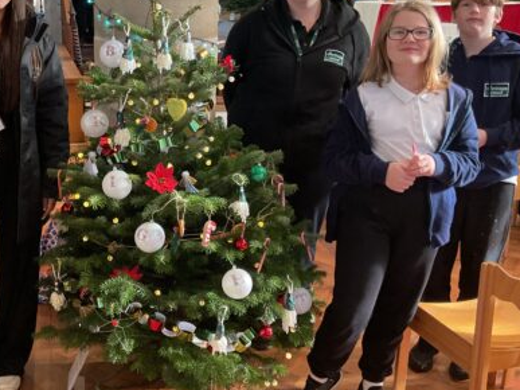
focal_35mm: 45
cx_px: 160
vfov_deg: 32.1
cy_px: 155
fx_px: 676
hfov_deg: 41.4
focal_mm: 3
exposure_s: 1/60
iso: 125
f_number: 1.8
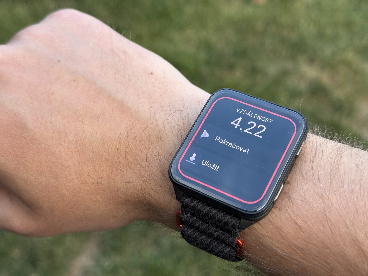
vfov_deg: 30.3
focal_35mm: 48
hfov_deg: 39.7
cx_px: 184
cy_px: 138
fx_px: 510
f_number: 1.78
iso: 80
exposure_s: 1/223
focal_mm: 6.76
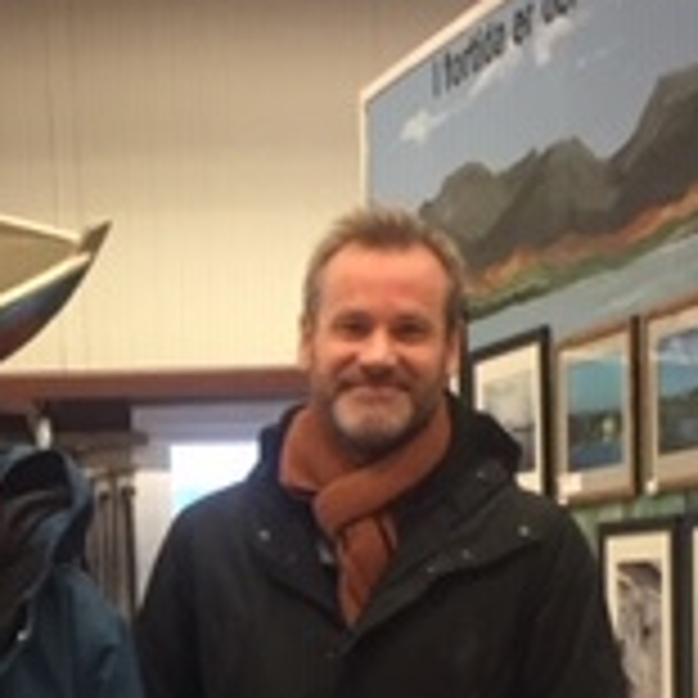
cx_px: 86
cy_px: 946
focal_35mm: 106
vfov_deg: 15.5
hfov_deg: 16.2
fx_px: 2418
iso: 250
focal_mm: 4.15
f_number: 2.2
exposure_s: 1/33
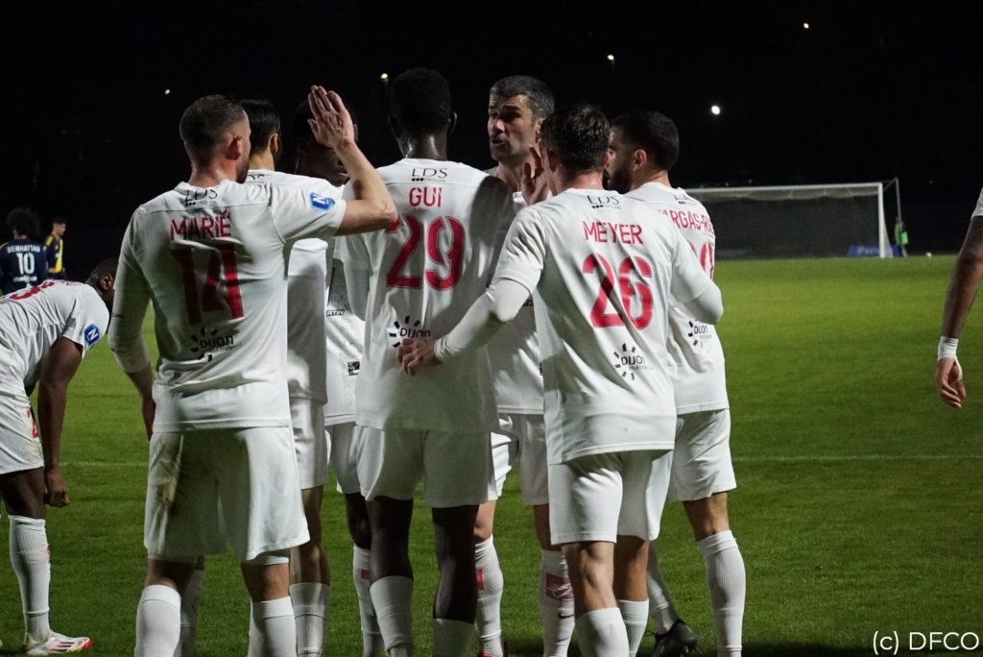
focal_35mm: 105
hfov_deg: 19.4
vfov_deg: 13.1
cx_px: 492
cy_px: 328
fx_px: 2869
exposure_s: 1/1250
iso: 12800
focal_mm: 70
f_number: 4.5
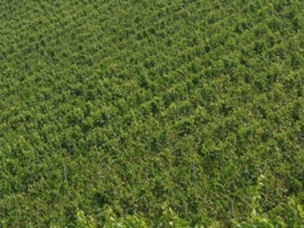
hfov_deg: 15.3
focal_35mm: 118
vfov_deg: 12.4
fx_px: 1036
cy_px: -1
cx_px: -171
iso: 50
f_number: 2.4
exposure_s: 1/1232
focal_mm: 4.12
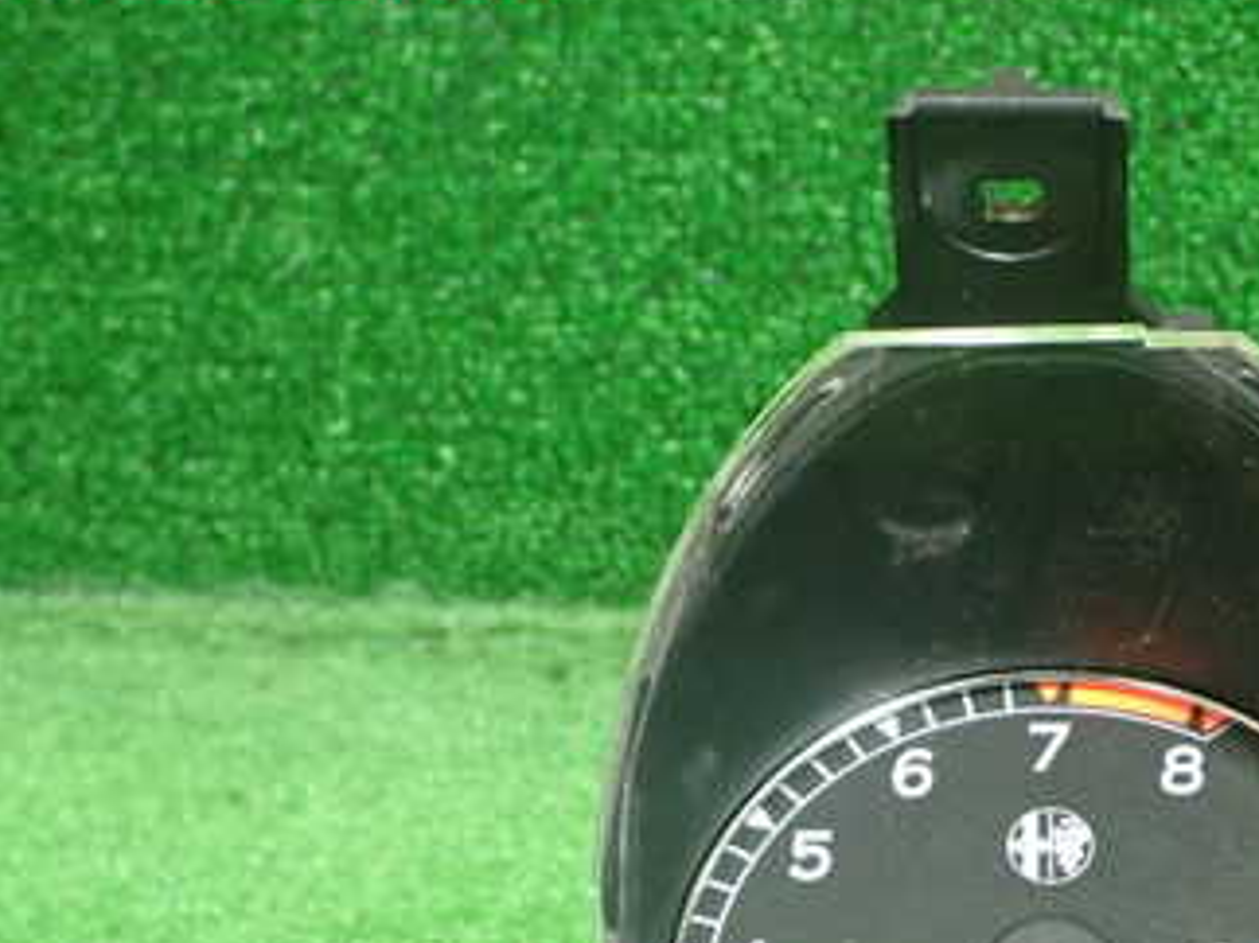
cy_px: 787
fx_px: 3381
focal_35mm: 93
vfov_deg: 15.7
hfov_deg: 20.9
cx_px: 978
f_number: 3.2
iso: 800
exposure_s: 1/40
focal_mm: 9.01
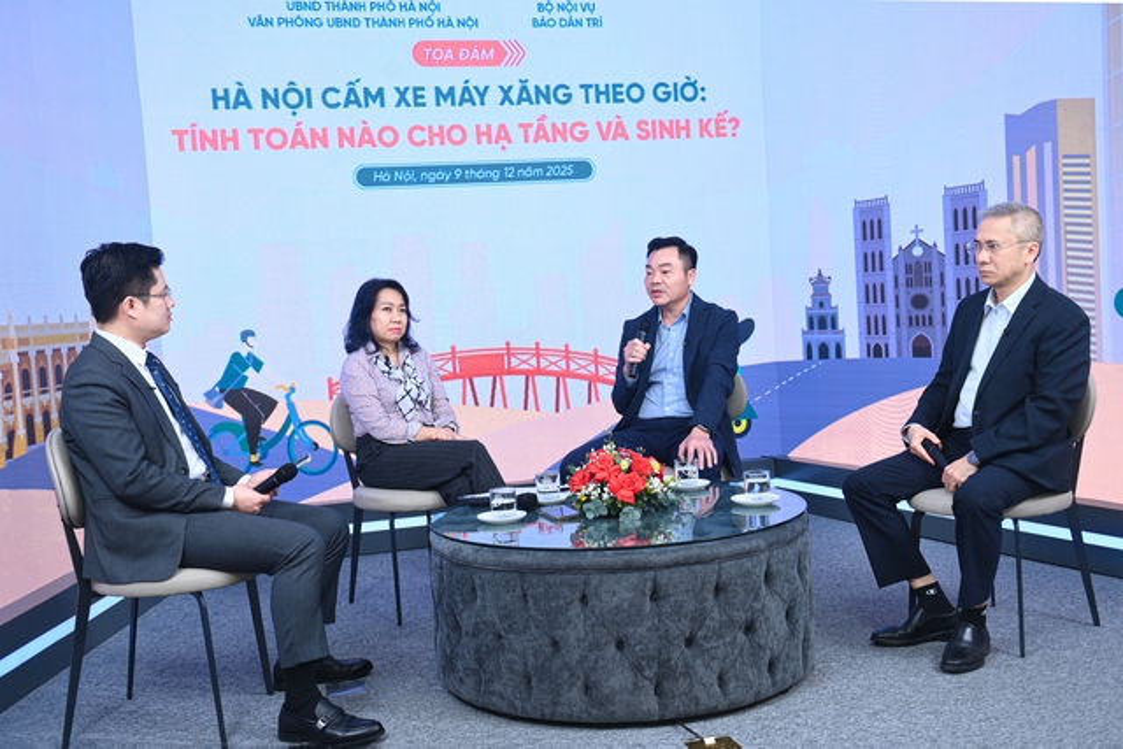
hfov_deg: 50.7
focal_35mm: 38
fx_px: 1186
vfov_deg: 35.1
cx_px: 562
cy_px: 374
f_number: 3.2
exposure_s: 1/100
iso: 400
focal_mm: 38
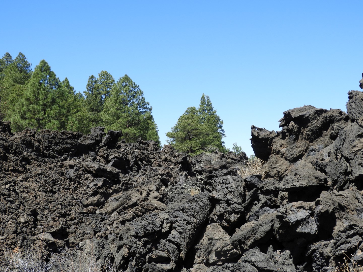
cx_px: 182
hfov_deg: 34.9
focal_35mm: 55
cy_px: 136
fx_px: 577
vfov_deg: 26.6
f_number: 4
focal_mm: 9.9
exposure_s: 1/500
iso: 100
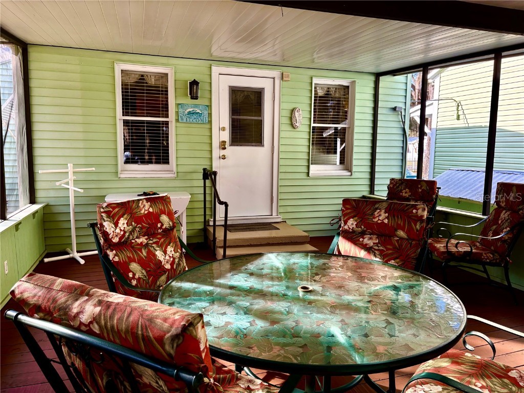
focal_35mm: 26
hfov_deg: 67.3
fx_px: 394
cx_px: 262
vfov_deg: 53.1
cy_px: 196
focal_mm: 5.96
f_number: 1.6
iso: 64
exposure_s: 1/279
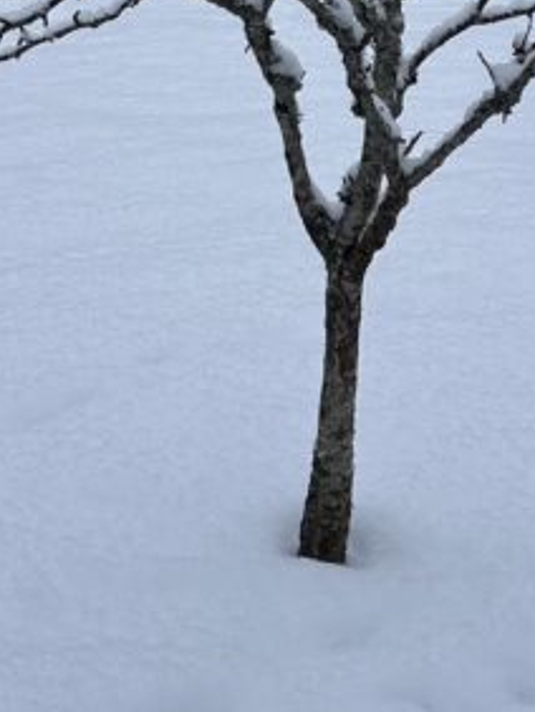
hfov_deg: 17.0
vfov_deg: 21.1
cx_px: 320
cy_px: -116
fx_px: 1790
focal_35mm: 87
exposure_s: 1/2252
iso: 80
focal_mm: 6.86
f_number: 1.78
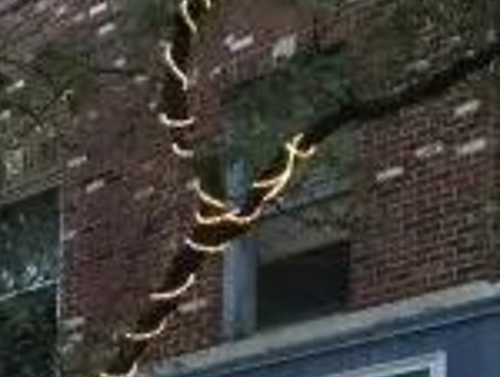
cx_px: -340
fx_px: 1678
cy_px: 644
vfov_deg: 11.9
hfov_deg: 15.1
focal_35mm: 116
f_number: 2.2
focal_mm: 4.15
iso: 160
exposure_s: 1/30
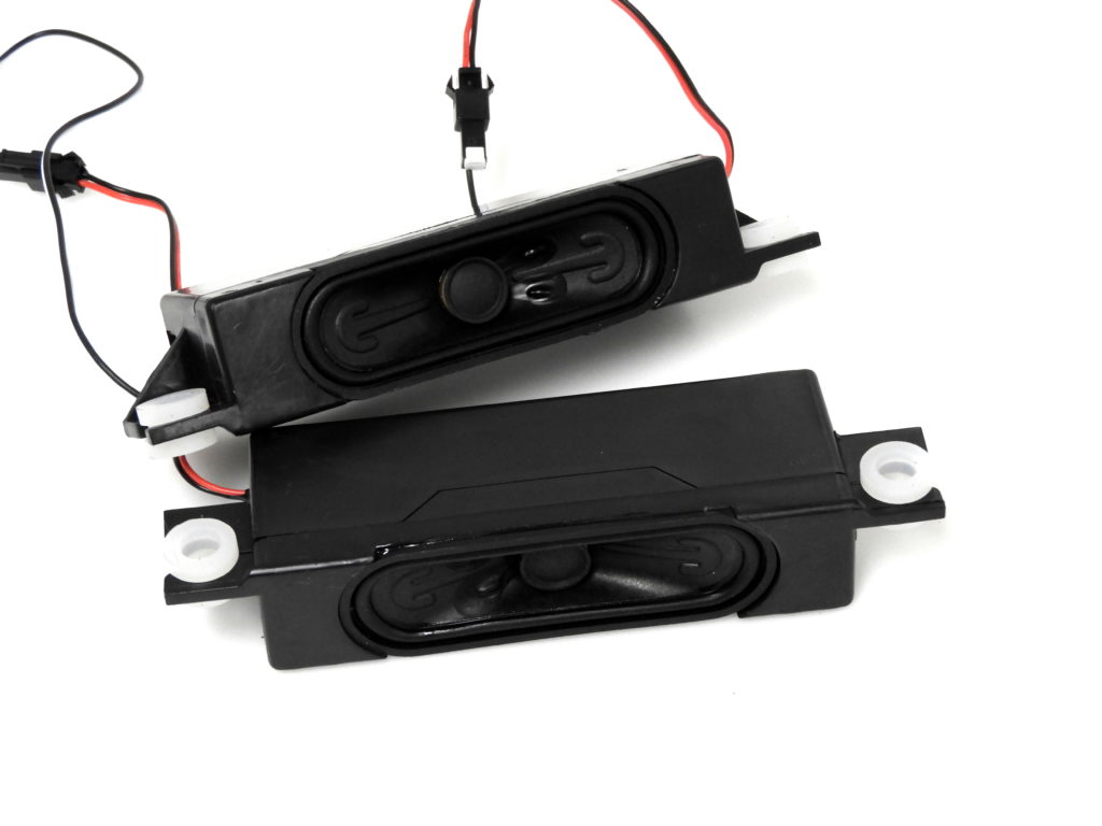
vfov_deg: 15.6
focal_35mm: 95
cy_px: 413
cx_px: 551
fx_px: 3024
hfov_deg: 20.7
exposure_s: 1/25
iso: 400
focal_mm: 17
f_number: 4.8
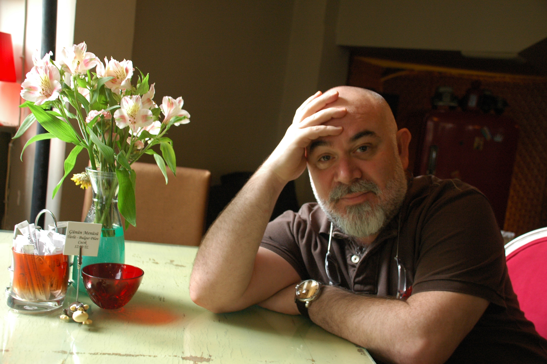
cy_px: 182
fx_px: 592
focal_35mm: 39
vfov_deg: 34.1
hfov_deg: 49.6
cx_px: 274
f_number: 4
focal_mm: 26
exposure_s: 1/20
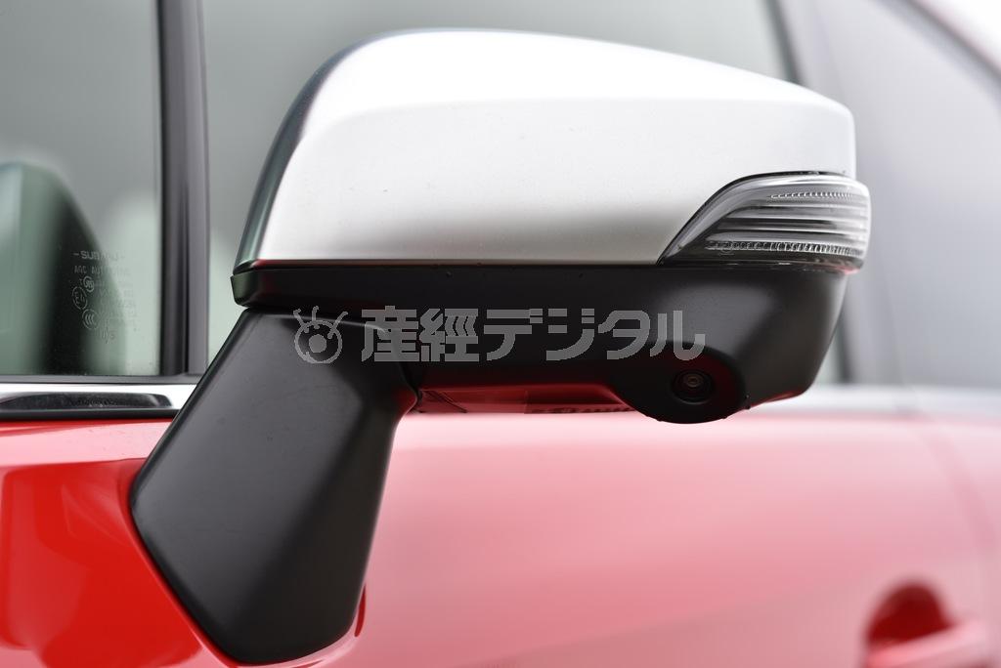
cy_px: 334
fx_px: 2365
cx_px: 500
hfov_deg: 23.9
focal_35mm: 85
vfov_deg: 16.1
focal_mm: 85
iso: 125
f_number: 4
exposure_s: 1/100
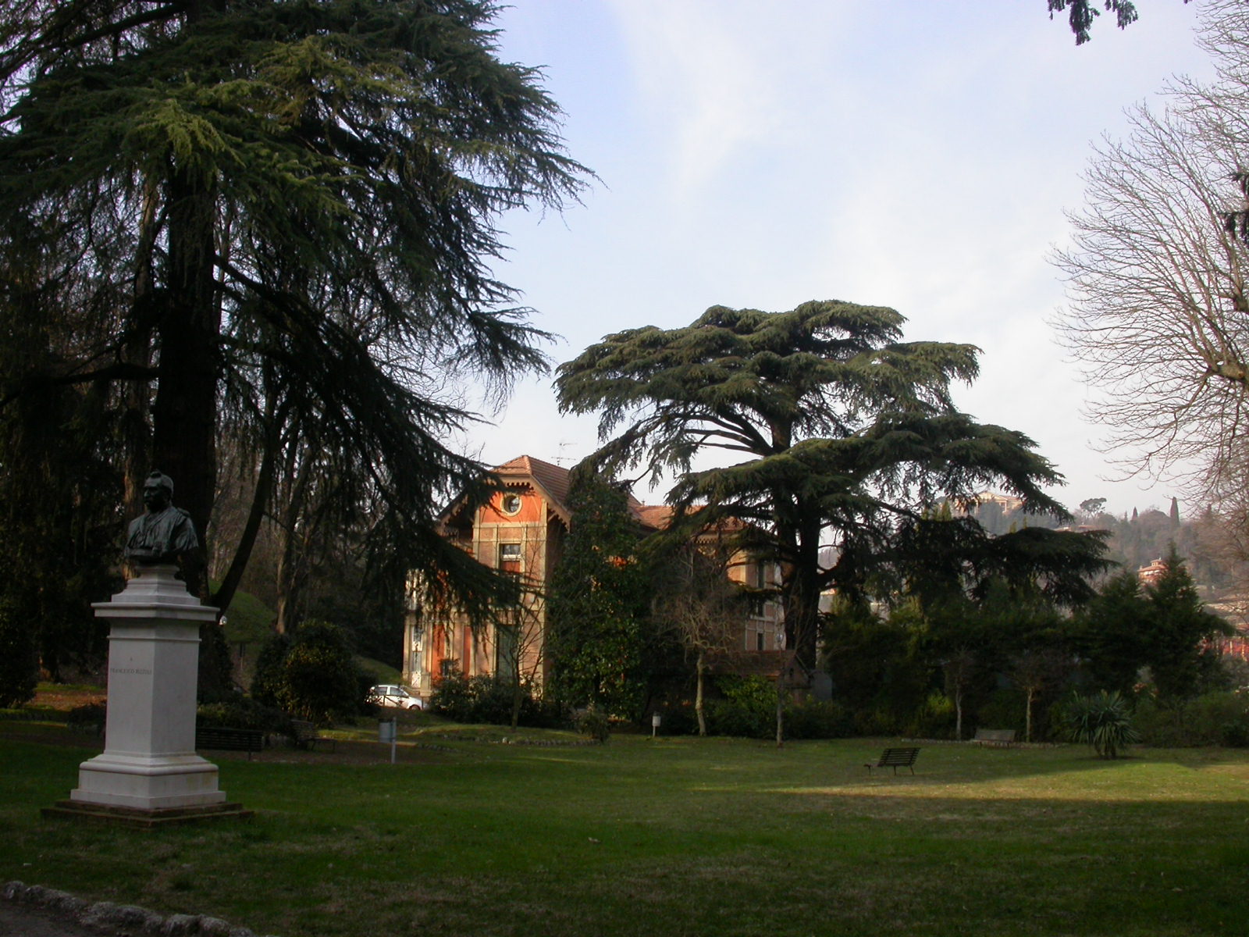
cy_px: 468
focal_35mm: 38
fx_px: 1371
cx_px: 624
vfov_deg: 37.7
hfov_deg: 49.0
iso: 100
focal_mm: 7.85
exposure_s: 1/212
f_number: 6.7
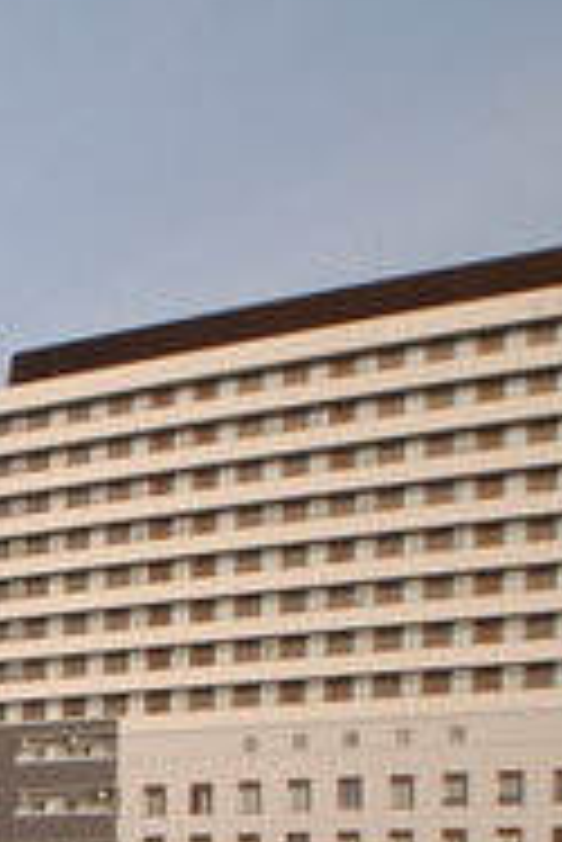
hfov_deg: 17.3
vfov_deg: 39.1
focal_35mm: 41
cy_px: 923
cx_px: -661
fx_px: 958
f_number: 10
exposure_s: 1/250
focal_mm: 8
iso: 200
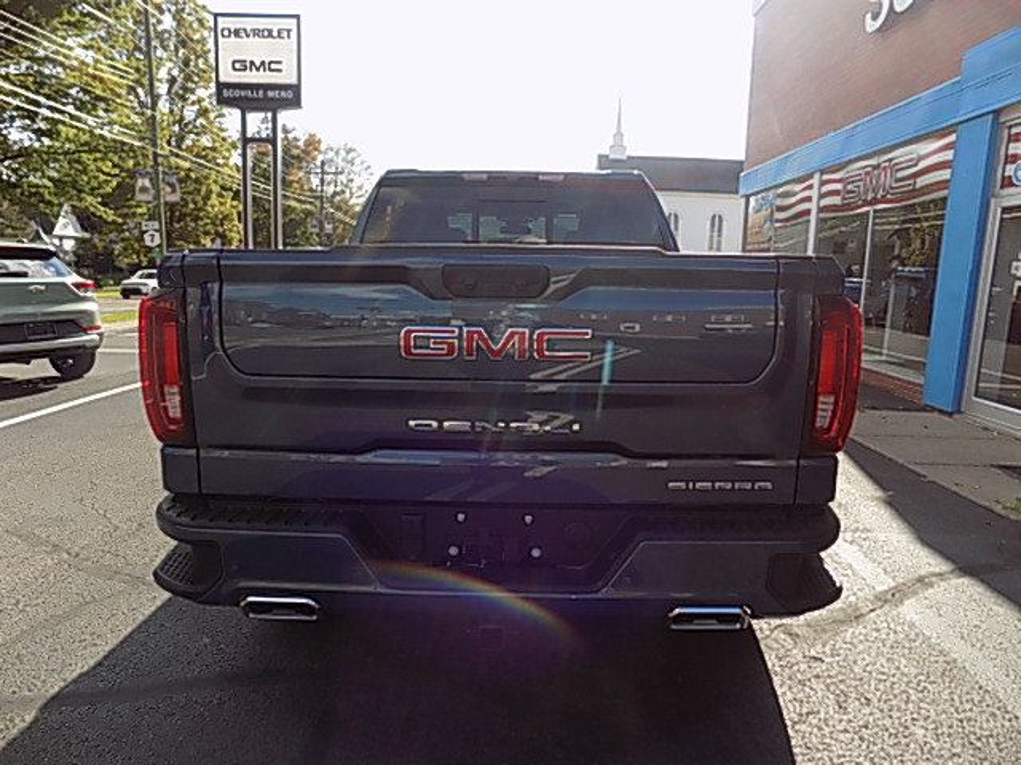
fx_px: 678
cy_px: 382
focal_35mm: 23
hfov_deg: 73.9
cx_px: 510
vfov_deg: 58.9
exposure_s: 1/500
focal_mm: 4
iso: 80
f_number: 3.1
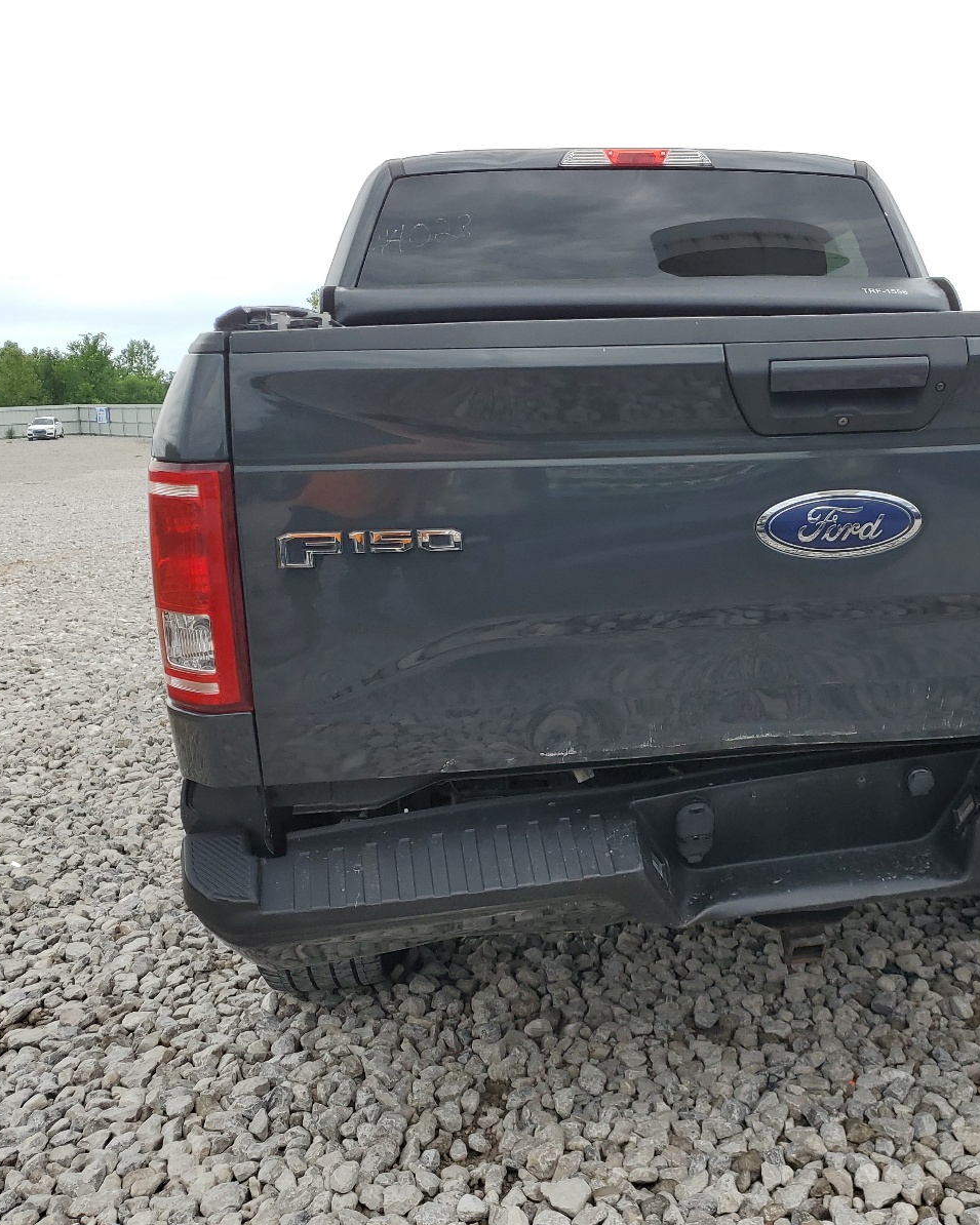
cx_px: 711
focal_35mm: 34
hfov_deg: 42.3
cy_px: 610
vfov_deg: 52.8
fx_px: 1233
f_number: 1.5
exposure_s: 1/1000
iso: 50
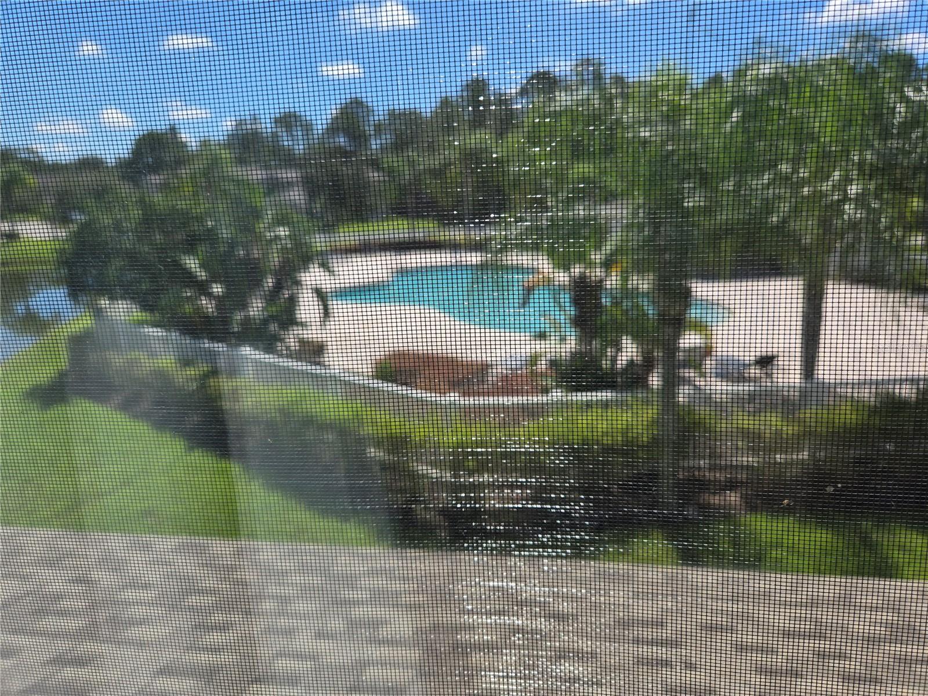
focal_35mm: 23
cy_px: 348
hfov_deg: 73.9
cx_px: 464
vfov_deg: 58.9
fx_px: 617
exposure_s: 1/1114
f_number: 1.8
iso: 25
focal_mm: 5.4
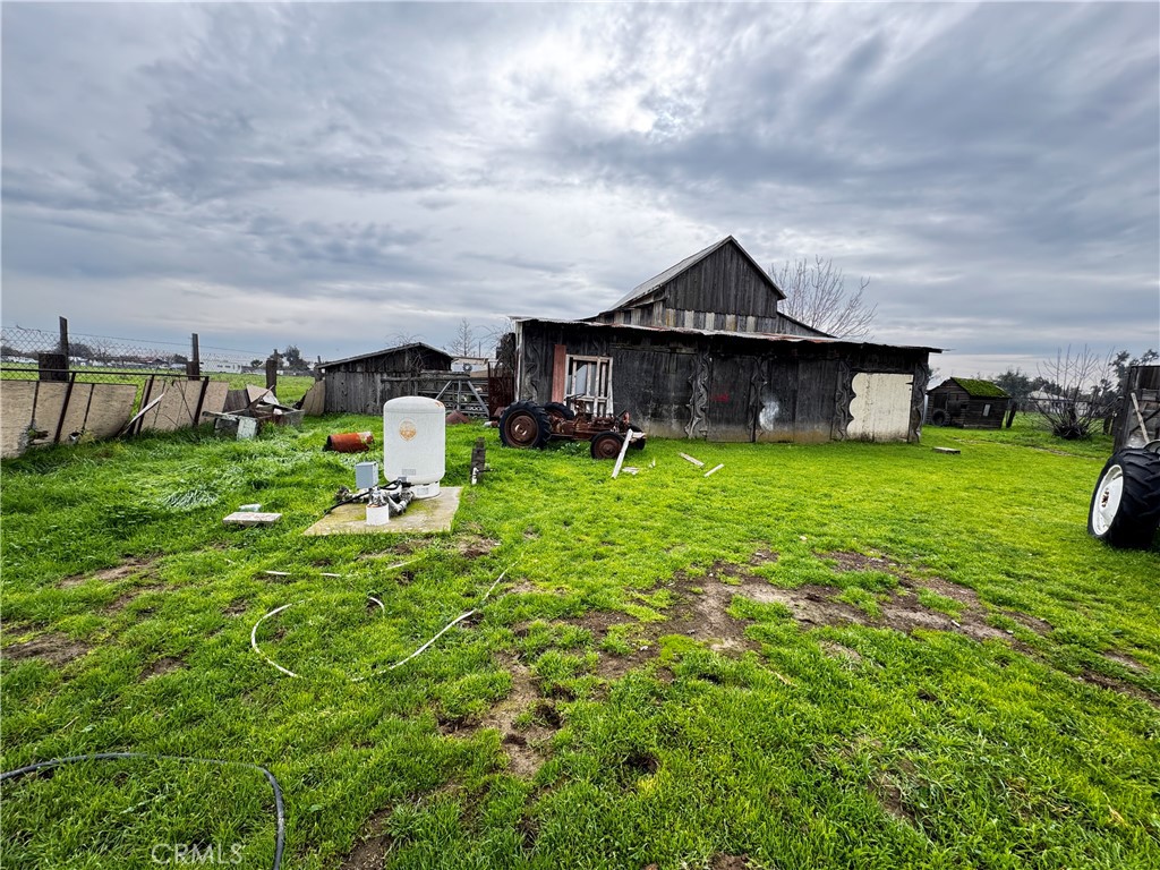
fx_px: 469
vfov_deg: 85.7
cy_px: 435
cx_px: 580
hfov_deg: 102.1
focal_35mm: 14
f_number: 2.2
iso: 40
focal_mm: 2.22
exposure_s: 1/223
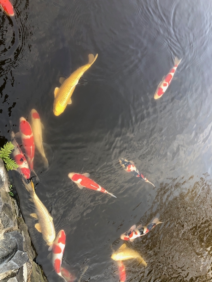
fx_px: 229
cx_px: 106
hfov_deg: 49.7
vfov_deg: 63.4
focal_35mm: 28
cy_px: 141
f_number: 1.8
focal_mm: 3.99
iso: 40
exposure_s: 1/120
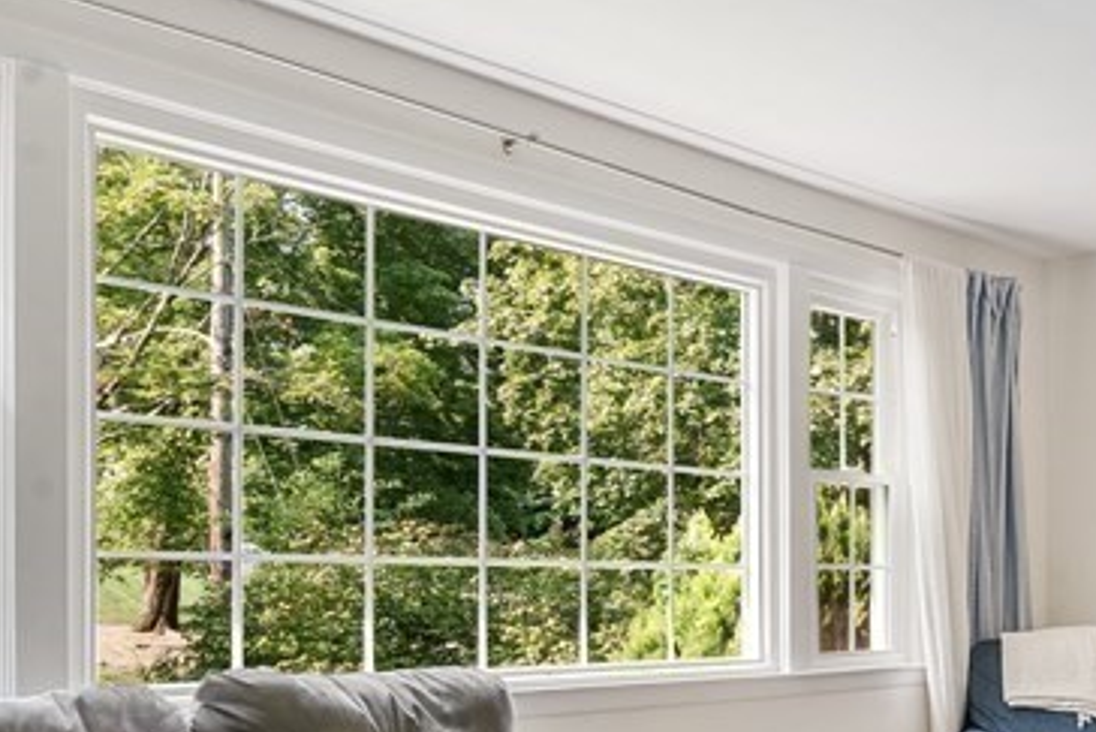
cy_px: 622
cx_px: 1042
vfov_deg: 29.0
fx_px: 1370
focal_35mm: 45
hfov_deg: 39.5
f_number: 11
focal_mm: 16
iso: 800
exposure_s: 1/1.25
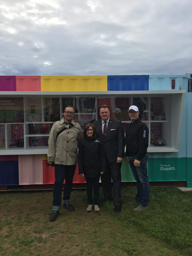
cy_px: 128
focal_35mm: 29
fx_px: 214
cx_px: 96
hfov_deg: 48.2
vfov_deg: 61.7
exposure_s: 1/1637
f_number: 2.2
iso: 25
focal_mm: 4.15
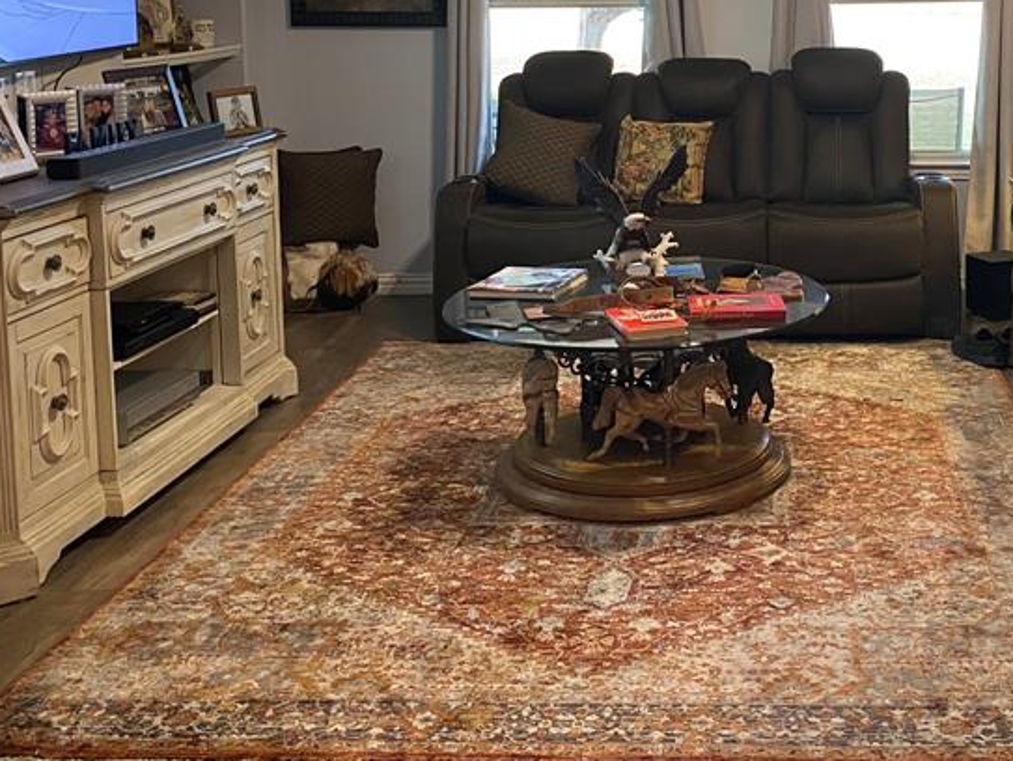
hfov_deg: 38.2
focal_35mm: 49
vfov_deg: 28.6
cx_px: 724
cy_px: 82
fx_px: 1435
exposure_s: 1/60
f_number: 1.8
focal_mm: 4.25
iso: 400
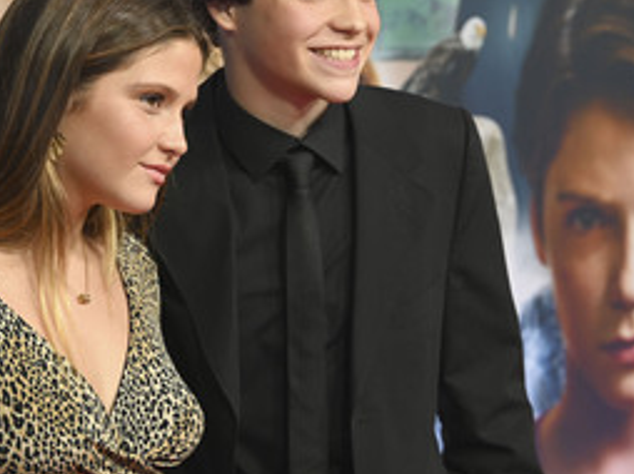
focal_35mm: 128
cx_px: 251
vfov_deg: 11.6
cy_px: 185
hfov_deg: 15.4
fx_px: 2342
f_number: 5.6
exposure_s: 1/160
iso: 800
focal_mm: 75
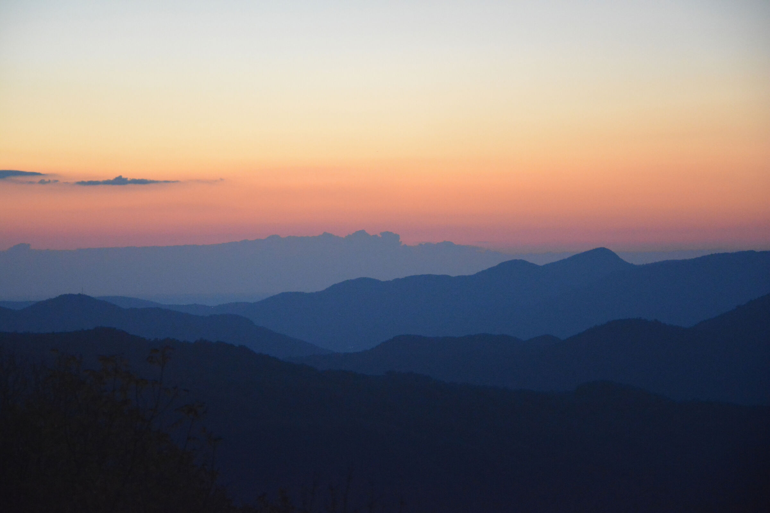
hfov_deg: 16.1
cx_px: 385
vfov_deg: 10.8
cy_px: 256
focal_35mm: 128
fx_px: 2727
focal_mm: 85
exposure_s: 1/80
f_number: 5.6
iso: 4500
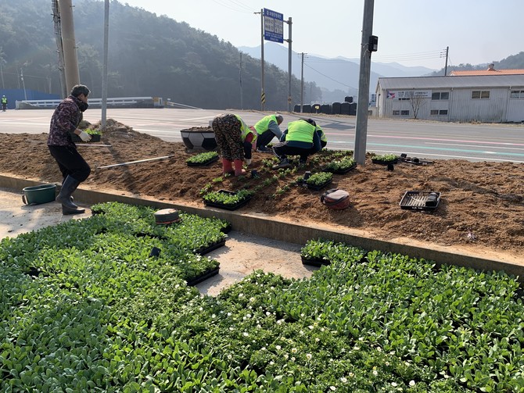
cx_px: 262
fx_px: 394
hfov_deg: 67.3
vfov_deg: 53.1
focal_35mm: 26
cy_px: 196
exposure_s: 1/1560
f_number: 1.8
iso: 25
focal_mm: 4.25
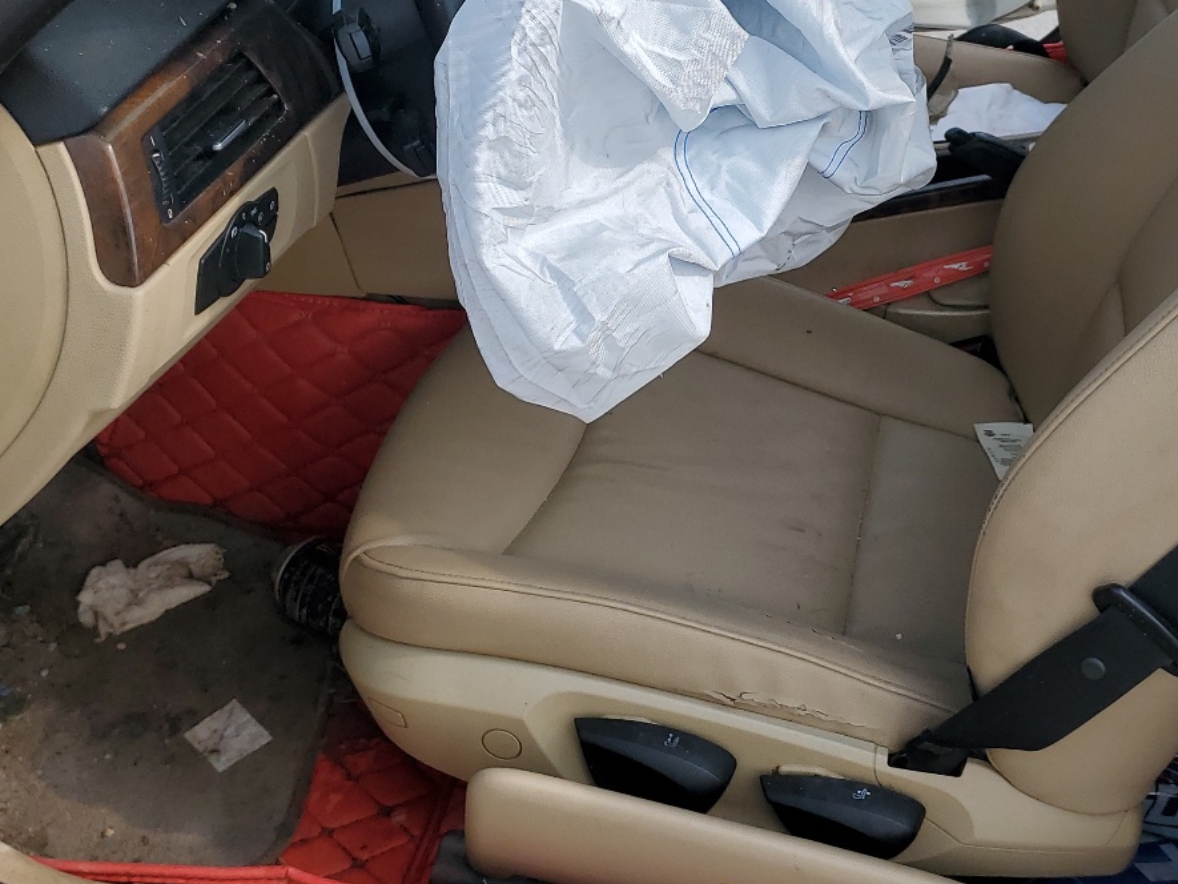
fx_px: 1600
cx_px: 780
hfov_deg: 40.0
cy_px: 225
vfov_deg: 30.4
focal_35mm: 47
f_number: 1.5
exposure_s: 1/2000
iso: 50
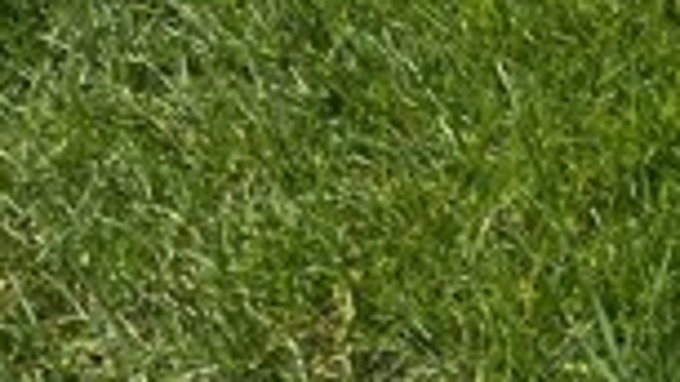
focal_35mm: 167
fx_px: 3011
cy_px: 1219
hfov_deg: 10.8
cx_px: 1667
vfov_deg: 6.5
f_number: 1.6
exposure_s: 1/5319
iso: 50
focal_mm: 5.1
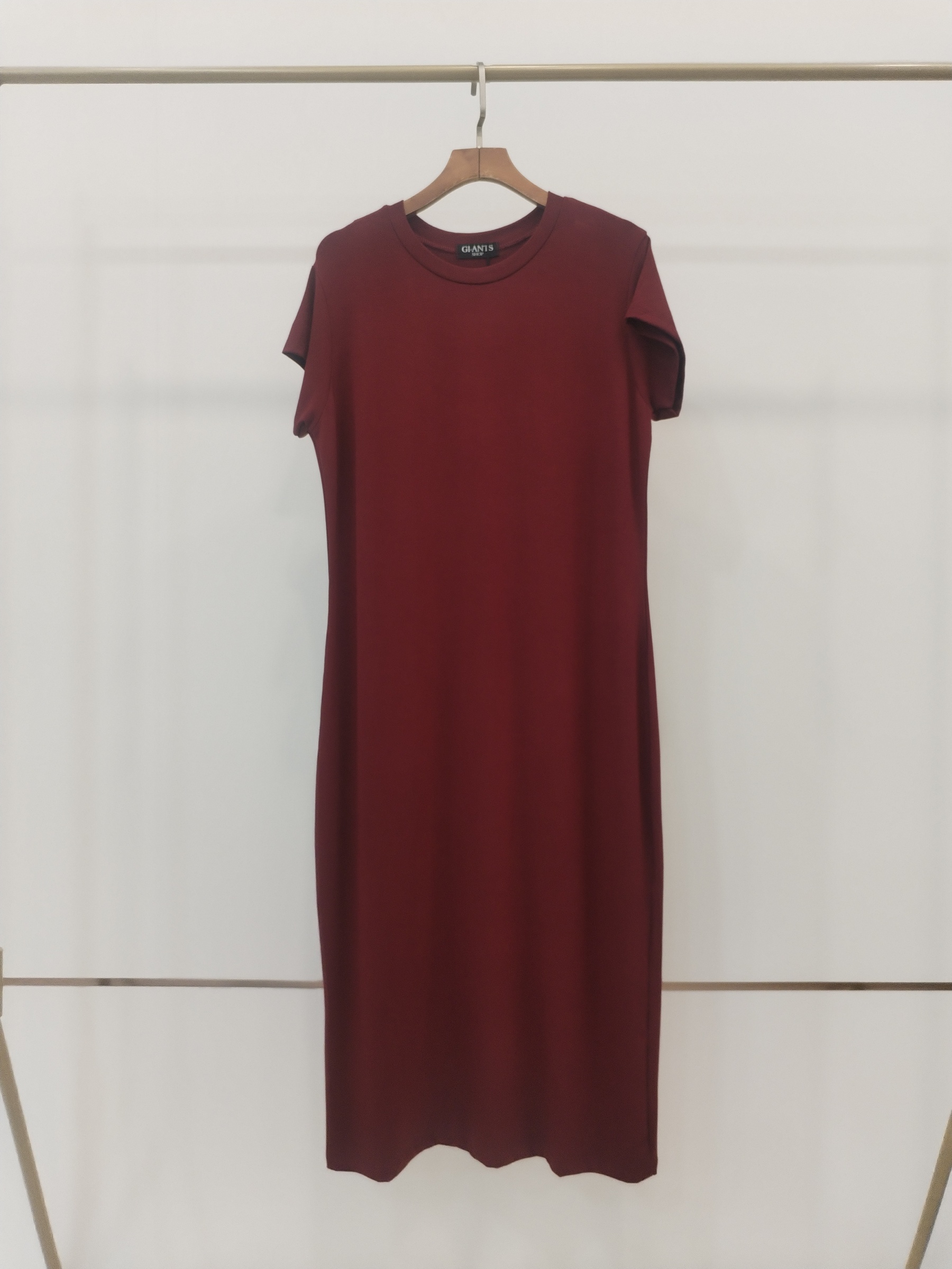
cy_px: 634
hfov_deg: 48.2
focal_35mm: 29
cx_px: 476
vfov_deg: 61.7
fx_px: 1063
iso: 321
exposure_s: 1/60
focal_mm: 4.75
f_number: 1.8
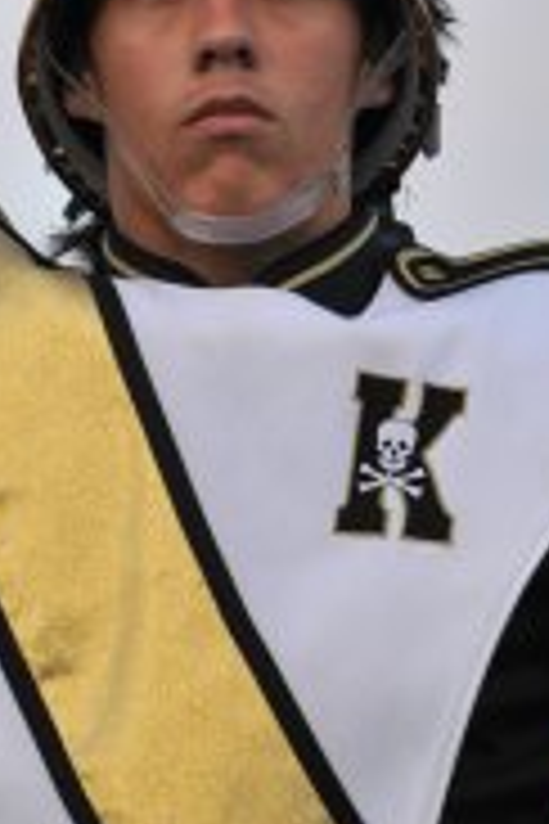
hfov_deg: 2.5
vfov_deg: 3.8
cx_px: 142
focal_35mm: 541
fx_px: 12374
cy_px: 774
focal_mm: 110
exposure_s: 1/640
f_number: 2.8
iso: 200
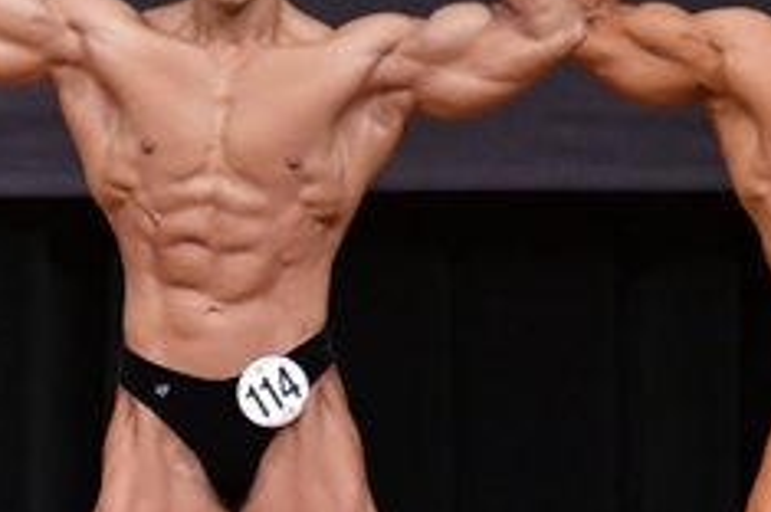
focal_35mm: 793
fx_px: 16960
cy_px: 374
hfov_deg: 2.6
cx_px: -399
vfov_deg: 1.7
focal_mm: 160
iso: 5000
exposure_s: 1/400
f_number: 5.6
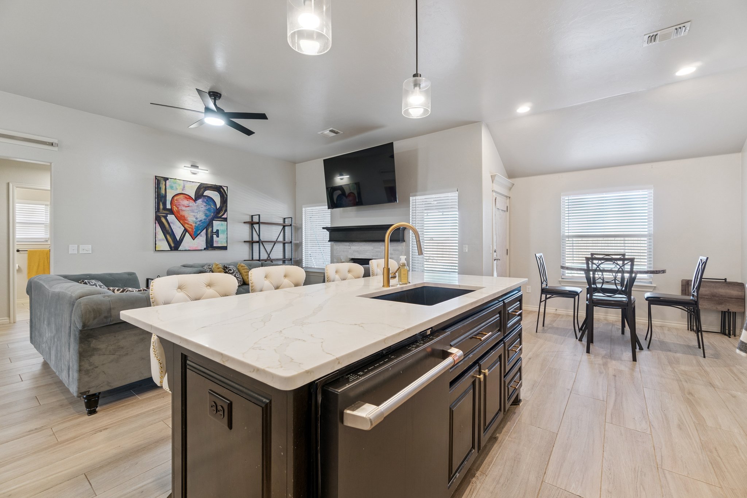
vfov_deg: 77.3
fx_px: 311
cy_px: 249
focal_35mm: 15
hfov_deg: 100.4
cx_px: 374
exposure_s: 1/30
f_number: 6.3
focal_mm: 10
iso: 200
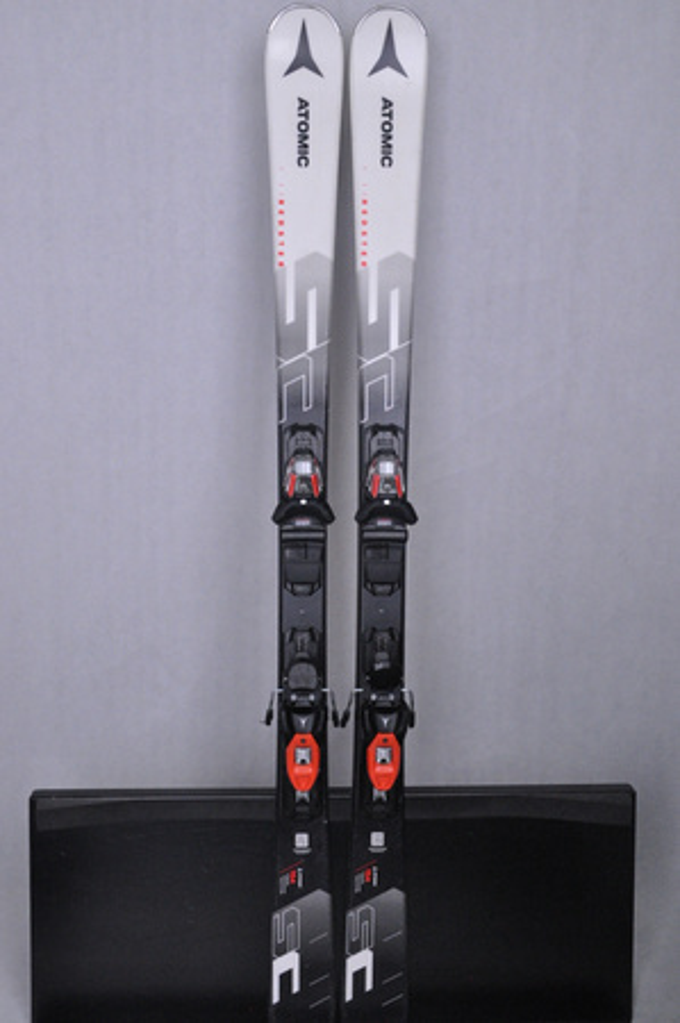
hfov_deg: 35.4
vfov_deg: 51.3
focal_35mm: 38
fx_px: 1065
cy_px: 512
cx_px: 340
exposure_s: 1/125
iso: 3200
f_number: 9.5
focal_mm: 25
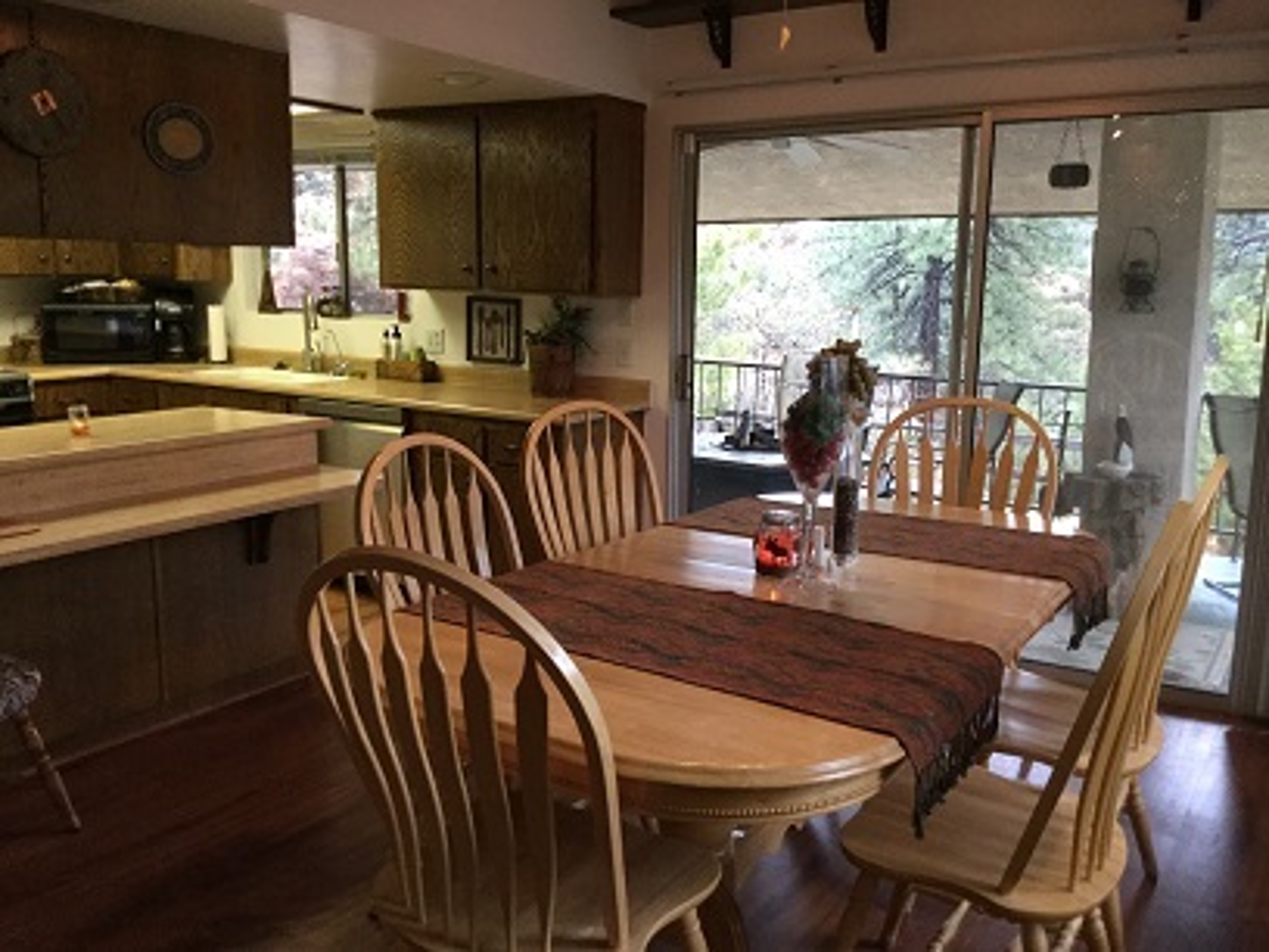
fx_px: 1136
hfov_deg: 58.4
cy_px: 476
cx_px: 634
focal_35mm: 31
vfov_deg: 45.4
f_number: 2.4
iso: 100
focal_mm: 3.3
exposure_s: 1/30
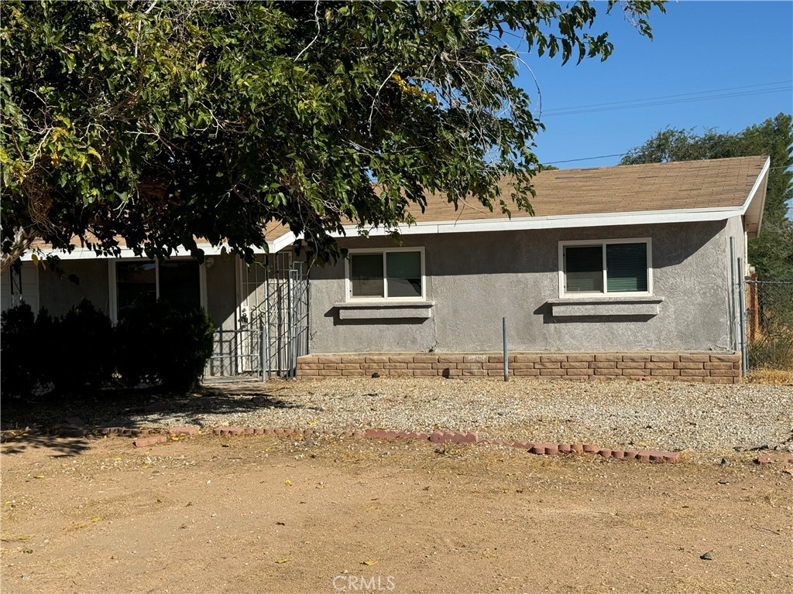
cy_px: 297
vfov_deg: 30.3
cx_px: 396
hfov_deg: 39.7
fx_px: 1100
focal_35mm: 48
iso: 64
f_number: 1.78
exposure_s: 1/5376
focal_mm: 6.76
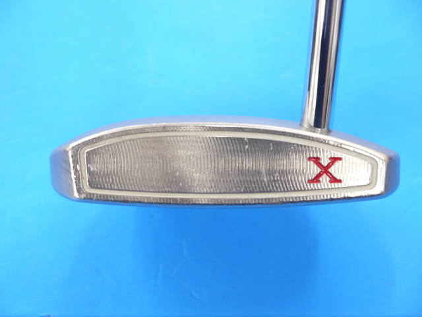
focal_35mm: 84
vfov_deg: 17.6
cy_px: 158
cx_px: 211
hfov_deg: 23.3
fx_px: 1024
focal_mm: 42
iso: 800
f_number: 5.6
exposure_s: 1/60
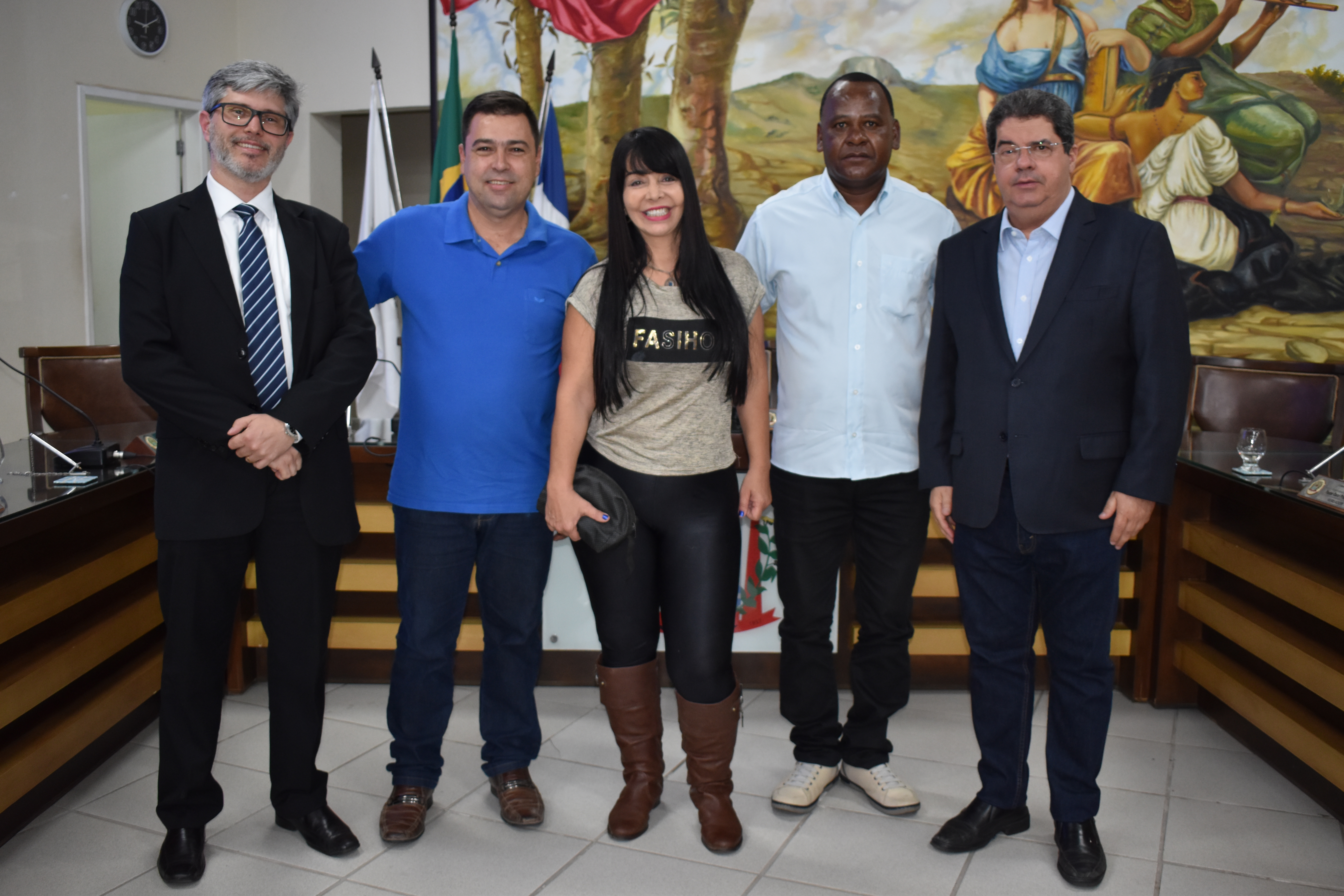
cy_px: 448
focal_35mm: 34
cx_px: 672
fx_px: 1288
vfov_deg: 38.4
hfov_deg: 55.1
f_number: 4
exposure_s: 1/60
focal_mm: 23
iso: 800
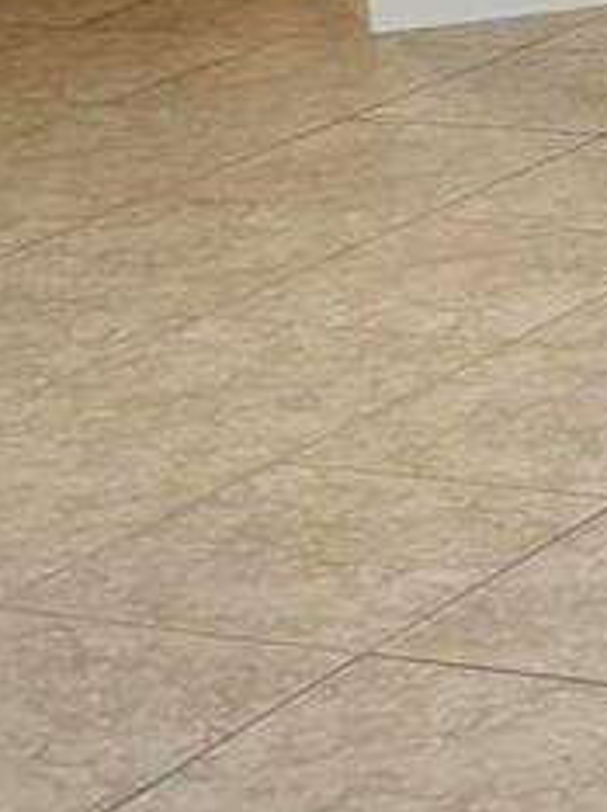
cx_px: 992
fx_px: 4005
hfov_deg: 8.4
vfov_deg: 11.6
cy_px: 236
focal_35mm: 171
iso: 125
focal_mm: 5.96
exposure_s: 1/120
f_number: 1.6
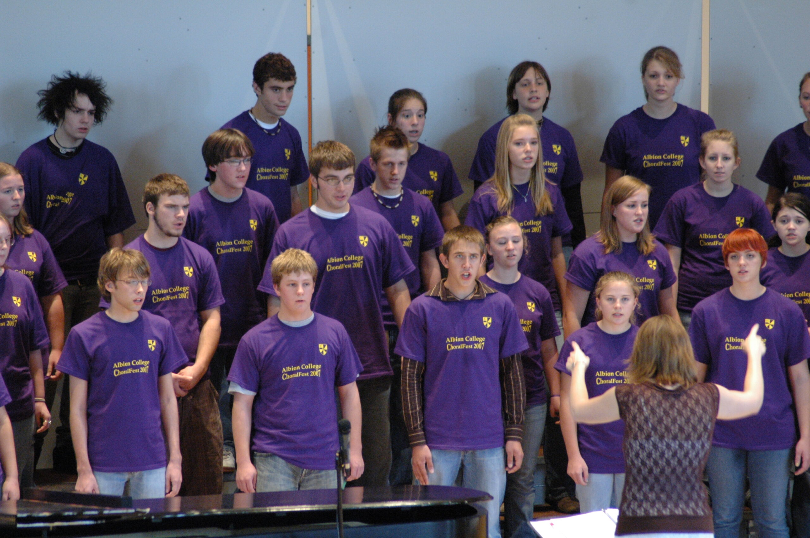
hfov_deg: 6.9
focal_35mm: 300
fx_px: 6744
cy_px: 269
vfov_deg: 4.6
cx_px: 405
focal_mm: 200
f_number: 5
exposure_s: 1/40
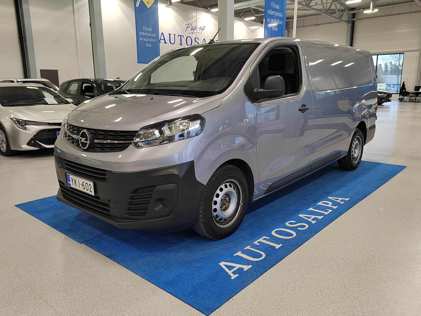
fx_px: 341
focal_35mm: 28
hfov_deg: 63.4
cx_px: 210
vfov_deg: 49.7
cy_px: 158
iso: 566
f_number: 1.9
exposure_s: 1/100
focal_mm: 5.52
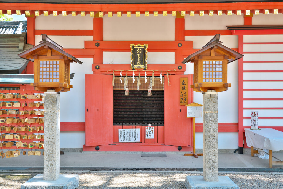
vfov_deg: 34.2
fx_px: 307
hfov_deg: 49.5
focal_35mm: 39
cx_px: 142
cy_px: 94
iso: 100
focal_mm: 39
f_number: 11
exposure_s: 1/30
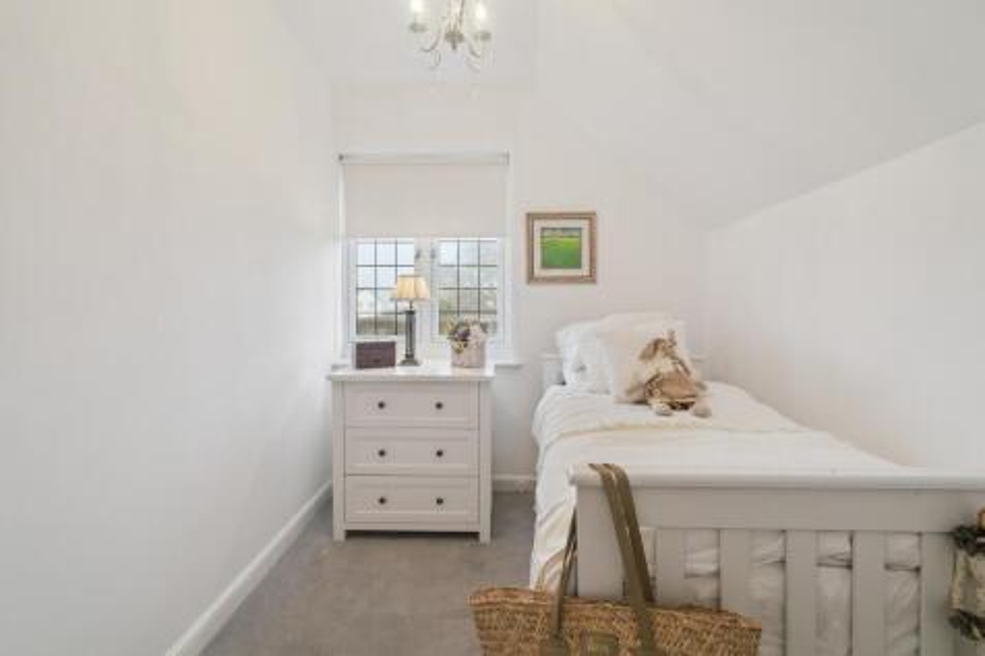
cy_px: 328
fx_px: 438
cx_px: 492
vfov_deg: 73.7
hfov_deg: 96.8
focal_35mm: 16
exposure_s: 1/80
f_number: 7.1
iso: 320
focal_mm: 16
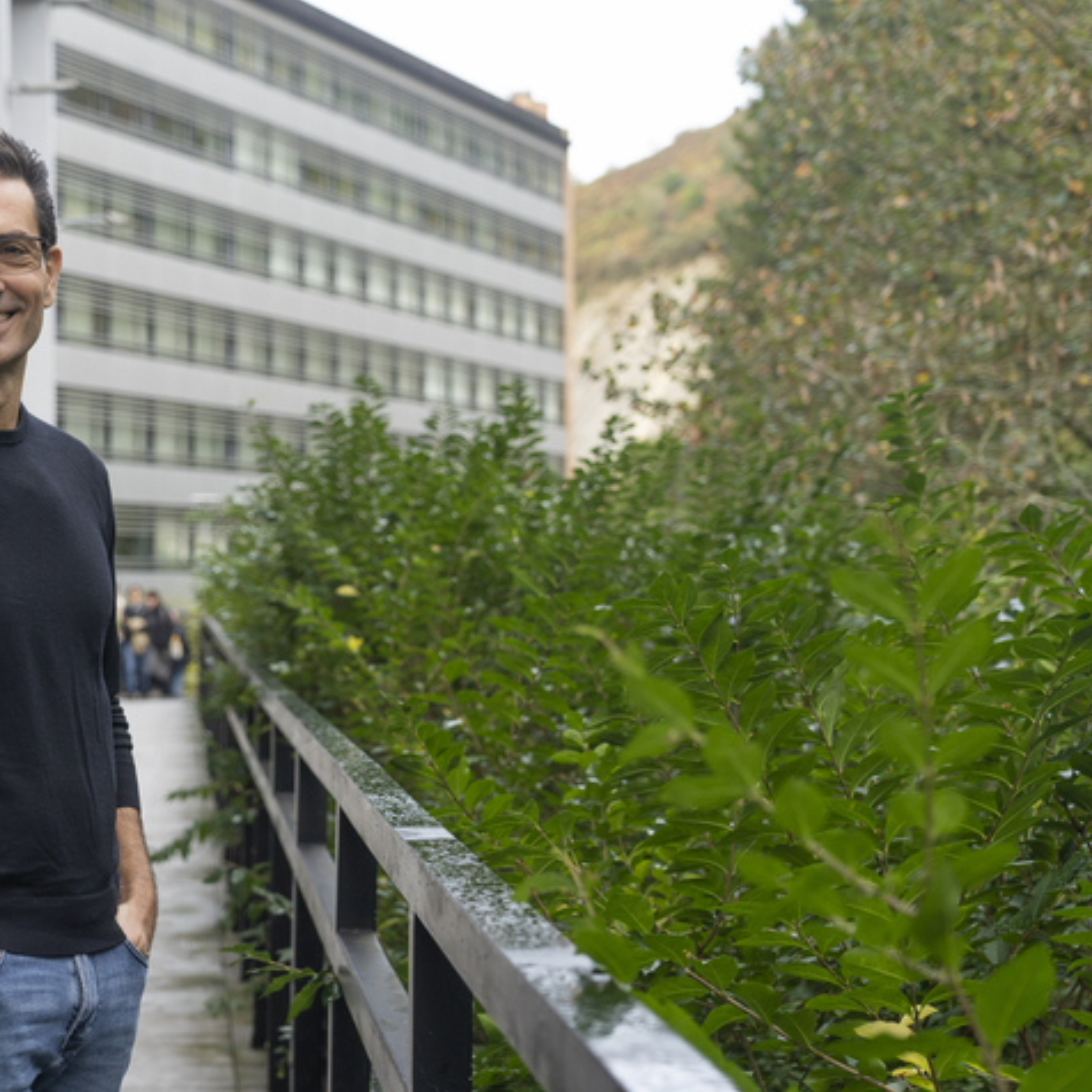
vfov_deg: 24.7
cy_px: 544
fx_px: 2498
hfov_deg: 24.4
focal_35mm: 70
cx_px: 275
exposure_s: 1/400
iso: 800
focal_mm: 54
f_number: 4
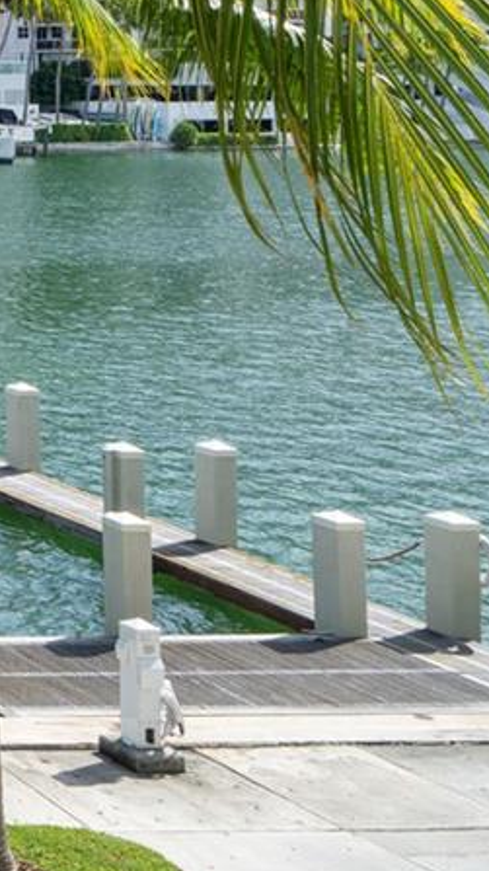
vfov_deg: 32.8
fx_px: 1385
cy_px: 60
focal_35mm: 60
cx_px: -970
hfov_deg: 11.5
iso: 125
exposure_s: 1/200
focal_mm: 16
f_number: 11
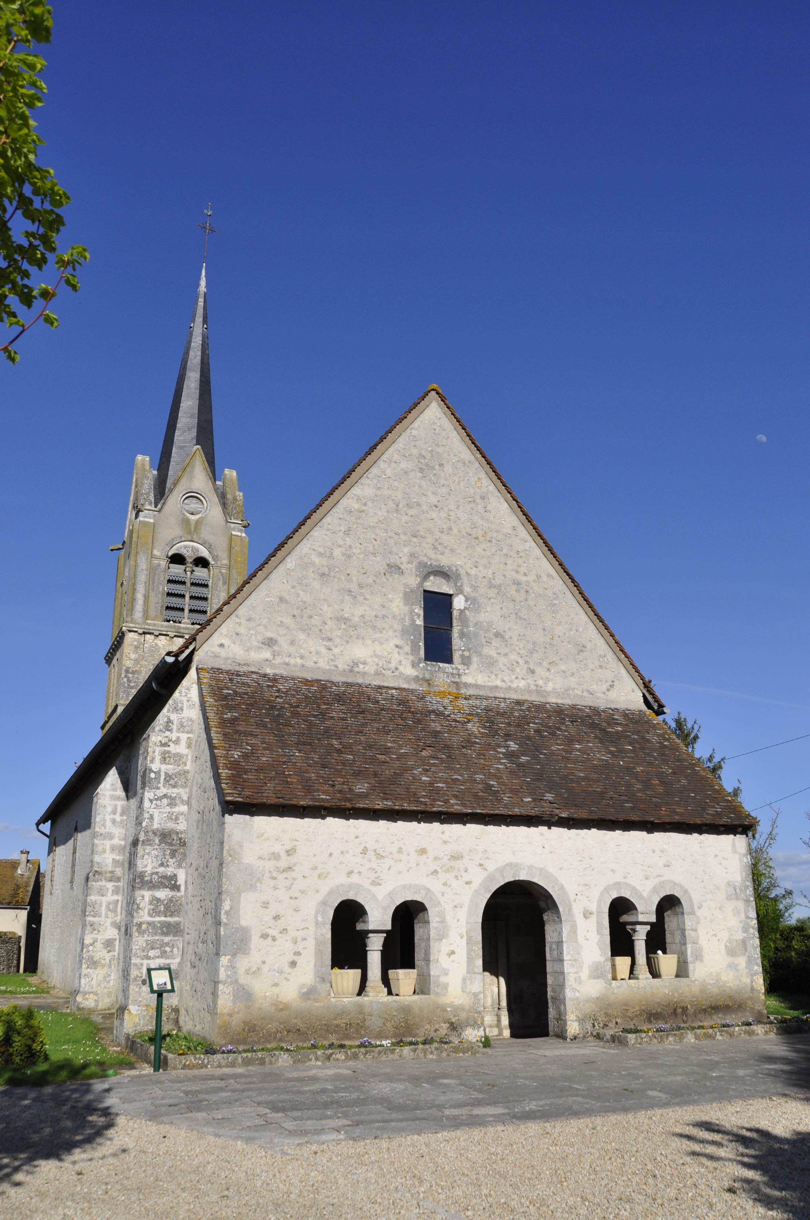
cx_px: 405
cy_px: 610
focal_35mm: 30
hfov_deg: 43.5
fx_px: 1015
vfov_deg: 62.0
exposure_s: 1/2000
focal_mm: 20
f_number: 7.1
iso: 400
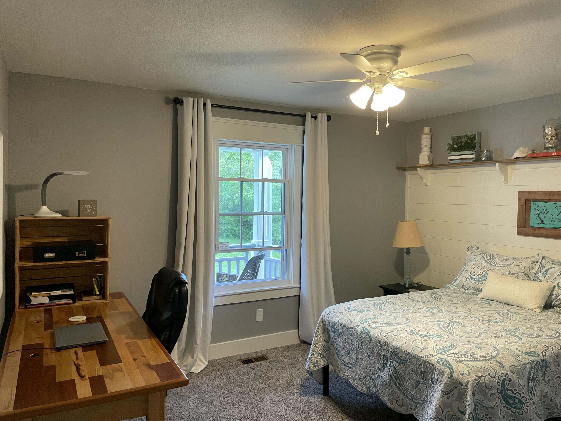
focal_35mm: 26
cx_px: 280
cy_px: 210
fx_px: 421
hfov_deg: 67.3
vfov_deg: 53.1
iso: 125
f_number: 1.6
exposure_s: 1/60
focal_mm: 4.2
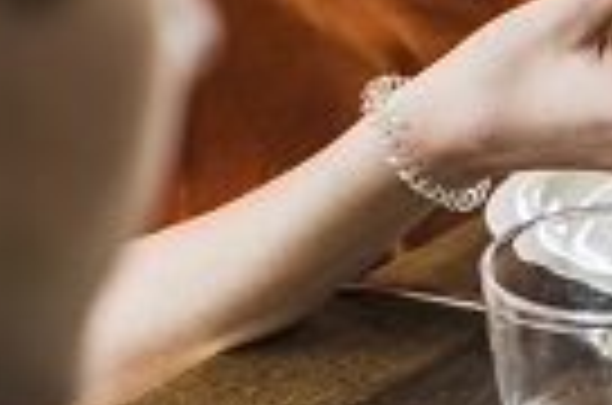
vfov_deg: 8.1
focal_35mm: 166
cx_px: 940
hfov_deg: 11.8
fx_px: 2815
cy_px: 526
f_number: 2.8
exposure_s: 1/200
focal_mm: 50
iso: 200
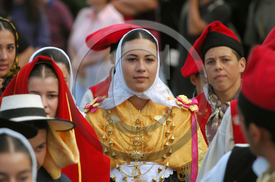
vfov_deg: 4.6
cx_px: 138
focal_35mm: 300
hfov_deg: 6.9
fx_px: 2289
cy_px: 91
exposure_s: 1/320
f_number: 4.5
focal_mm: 200
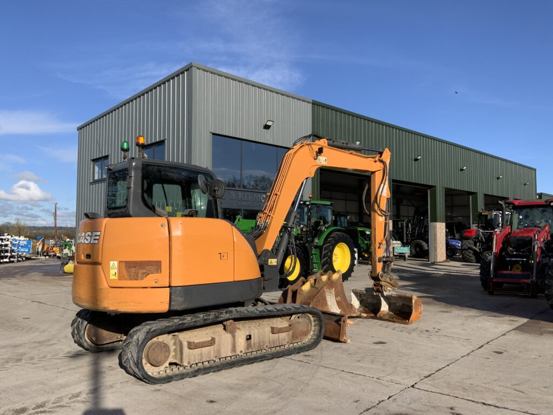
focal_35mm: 29
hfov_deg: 61.7
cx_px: 276
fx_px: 463
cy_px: 208
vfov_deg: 48.2
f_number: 1.8
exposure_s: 1/1848
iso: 16
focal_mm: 3
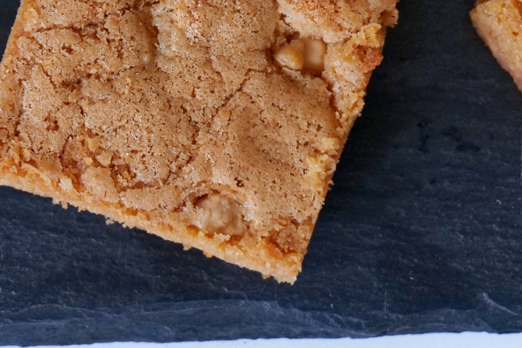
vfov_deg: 7.9
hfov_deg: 11.9
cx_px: 98
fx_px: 2494
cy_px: -93
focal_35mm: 172
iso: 3200
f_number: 7.1
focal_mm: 60
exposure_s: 1/80
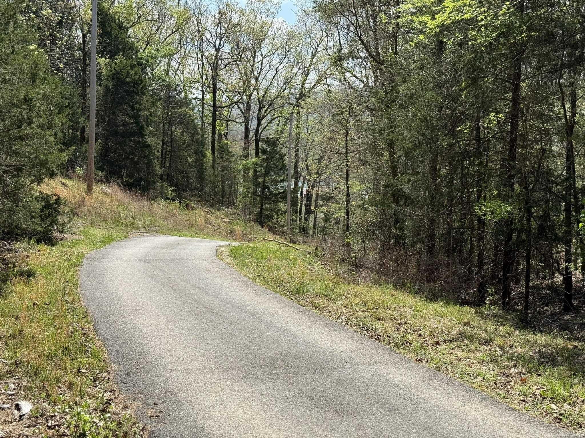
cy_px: 219
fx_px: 811
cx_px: 292
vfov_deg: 30.3
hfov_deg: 39.7
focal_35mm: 48
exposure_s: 1/4098
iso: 80
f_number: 1.78
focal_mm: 6.76
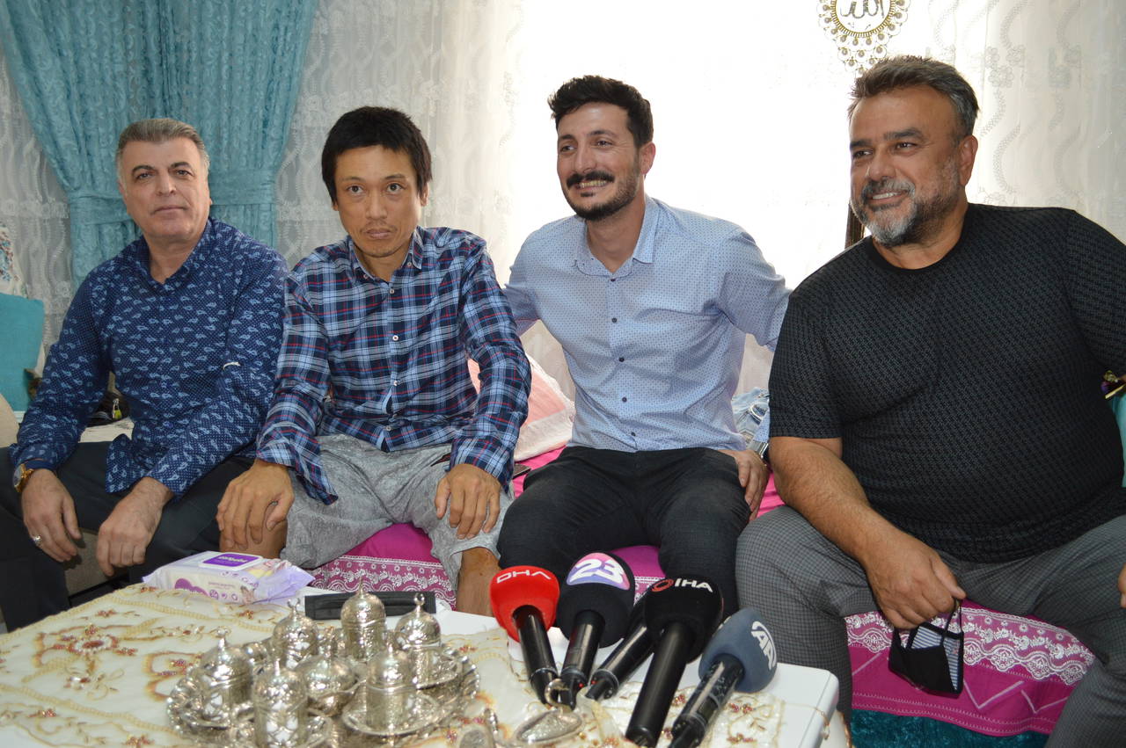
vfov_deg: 39.9
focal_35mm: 33
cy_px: 374
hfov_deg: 57.3
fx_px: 1031
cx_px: 563
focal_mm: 22
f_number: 3.8
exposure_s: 1/60
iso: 450
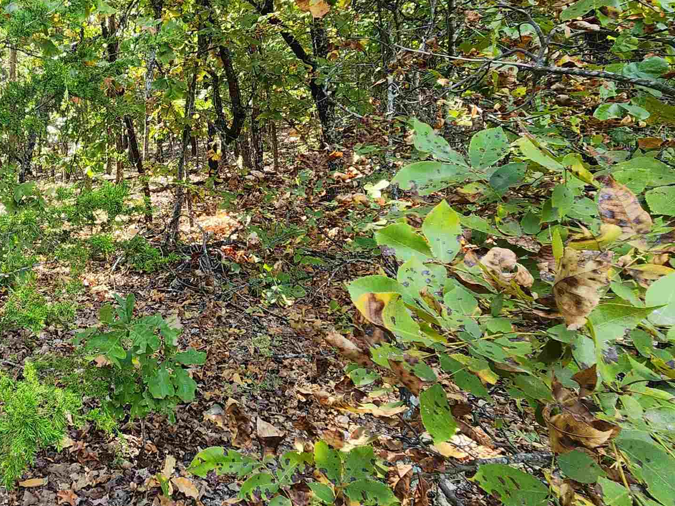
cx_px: 17
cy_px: 203
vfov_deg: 49.5
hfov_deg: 52.1
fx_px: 546
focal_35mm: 28
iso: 100
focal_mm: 2.2
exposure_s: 1/120
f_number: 2.2
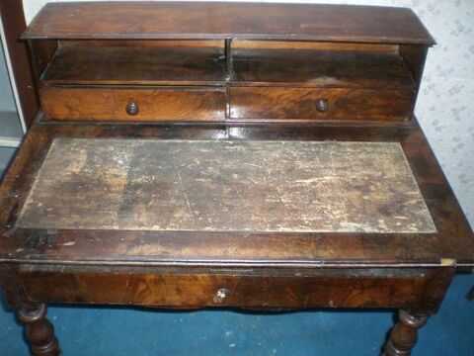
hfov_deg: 49.0
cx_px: 237
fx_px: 520
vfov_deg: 37.7
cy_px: 178
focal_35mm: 38
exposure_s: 1/60
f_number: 3.1
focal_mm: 6.3
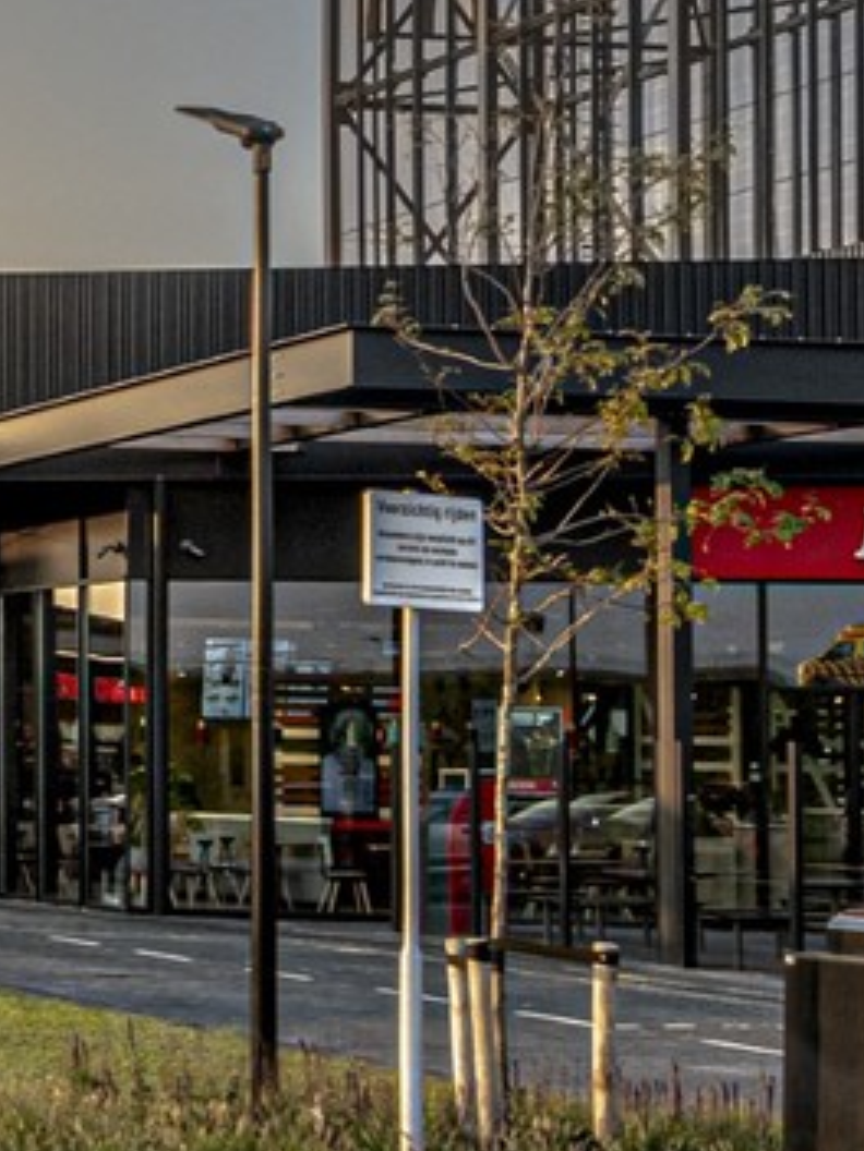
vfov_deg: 23.8
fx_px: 2729
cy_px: 582
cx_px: -785
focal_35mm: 82
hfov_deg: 15.1
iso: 100
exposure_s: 1/320
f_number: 7.1
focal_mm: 15
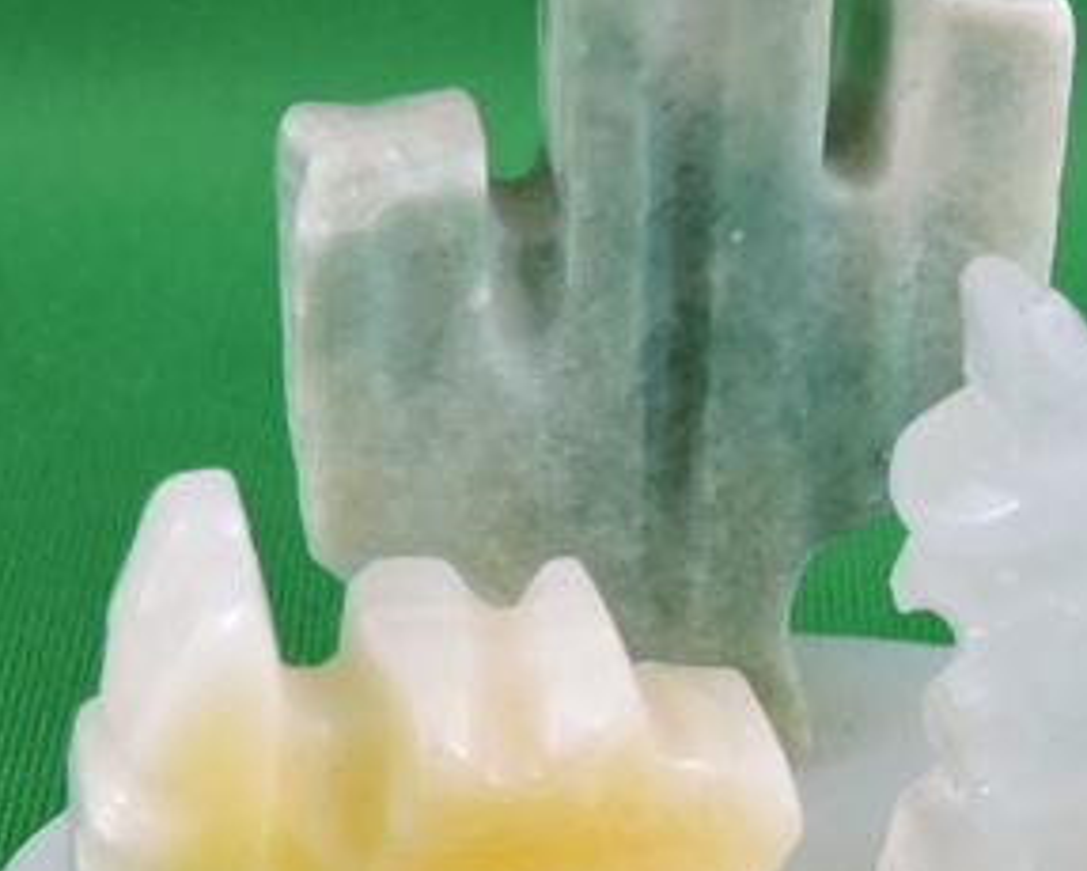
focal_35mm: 105
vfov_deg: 14.7
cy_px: 477
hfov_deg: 18.2
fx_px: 3380
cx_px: 756
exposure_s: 1/125
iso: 450
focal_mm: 7.2
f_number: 3.8
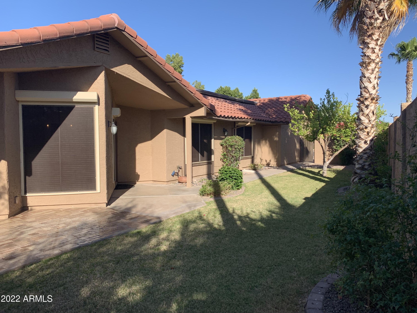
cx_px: 208
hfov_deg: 67.3
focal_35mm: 26
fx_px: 313
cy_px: 156
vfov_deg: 53.1
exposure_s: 1/1513
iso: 25
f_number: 1.8
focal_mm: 4.25
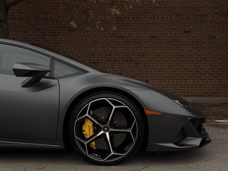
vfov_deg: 30.3
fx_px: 316
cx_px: 114
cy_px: 86
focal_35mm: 48
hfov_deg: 39.7
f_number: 1.78
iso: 100
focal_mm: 6.76
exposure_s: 1/1330
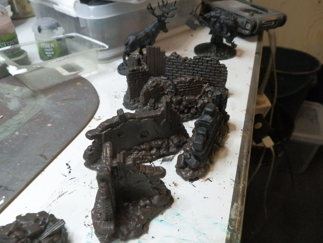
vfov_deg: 49.7
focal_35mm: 28
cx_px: 162
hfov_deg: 63.4
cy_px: 122
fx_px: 261
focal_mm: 5
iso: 400
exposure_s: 1/100
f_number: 3.1
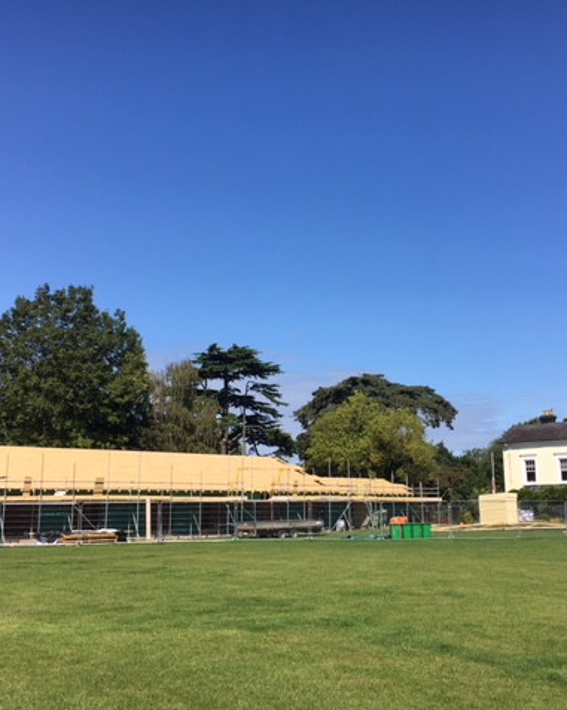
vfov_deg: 48.0
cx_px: 307
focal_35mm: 38
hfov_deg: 39.1
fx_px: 798
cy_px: 354
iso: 25
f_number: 2.2
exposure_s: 1/1832
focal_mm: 4.15
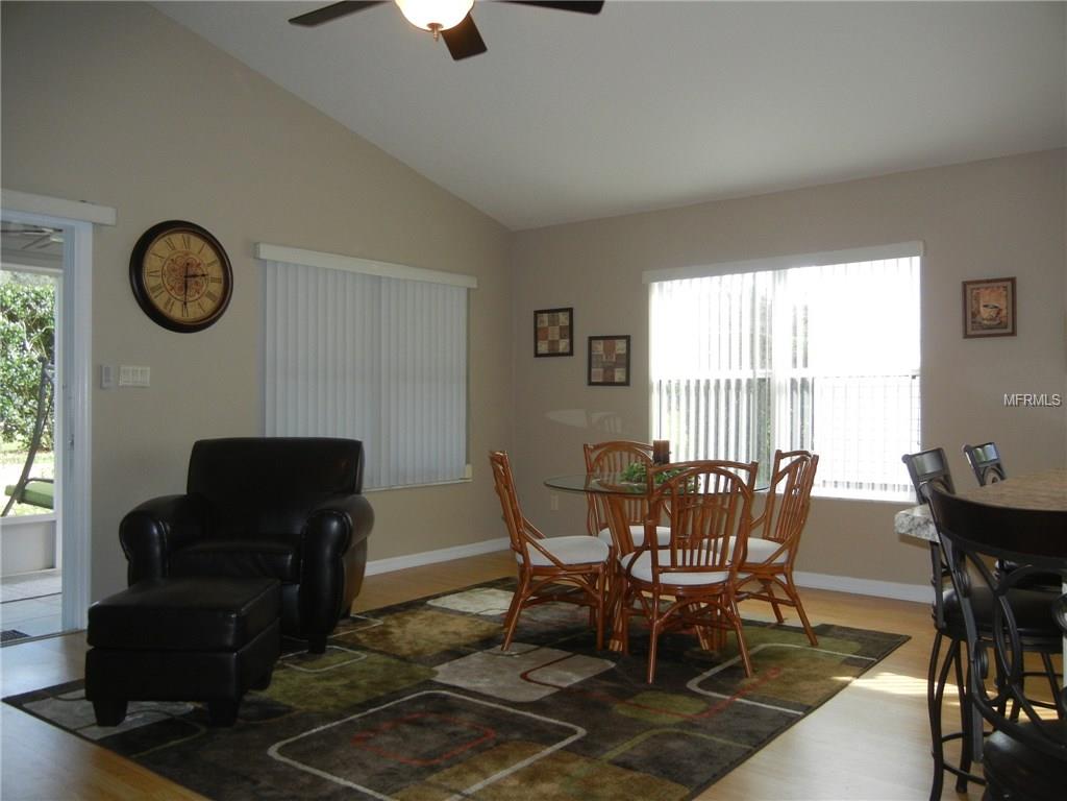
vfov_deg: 46.8
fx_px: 925
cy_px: 400
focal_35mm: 30
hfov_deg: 60.0
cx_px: 534
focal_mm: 5.4
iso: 230
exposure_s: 1/80.8
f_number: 3.5
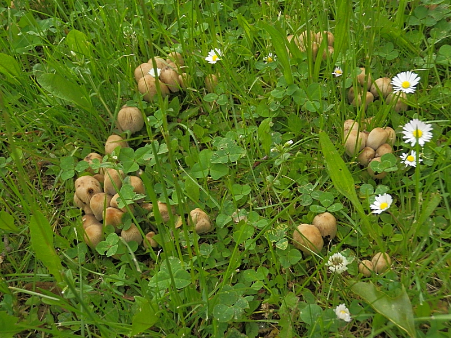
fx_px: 482
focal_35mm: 37
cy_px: 169
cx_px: 226
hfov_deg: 50.1
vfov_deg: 38.7
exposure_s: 1/320
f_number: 3.9
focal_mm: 6.7
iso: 320
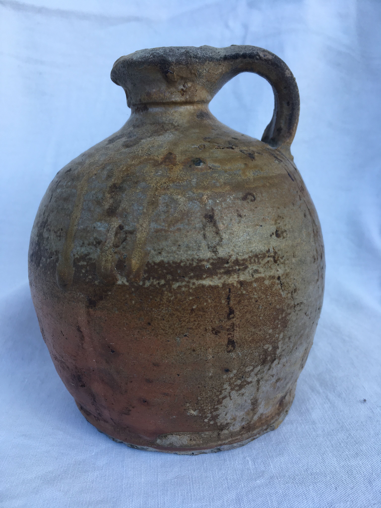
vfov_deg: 61.7
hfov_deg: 48.2
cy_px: 254
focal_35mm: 29
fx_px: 426
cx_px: 190
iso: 25
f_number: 2.2
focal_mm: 4.15
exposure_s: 1/167
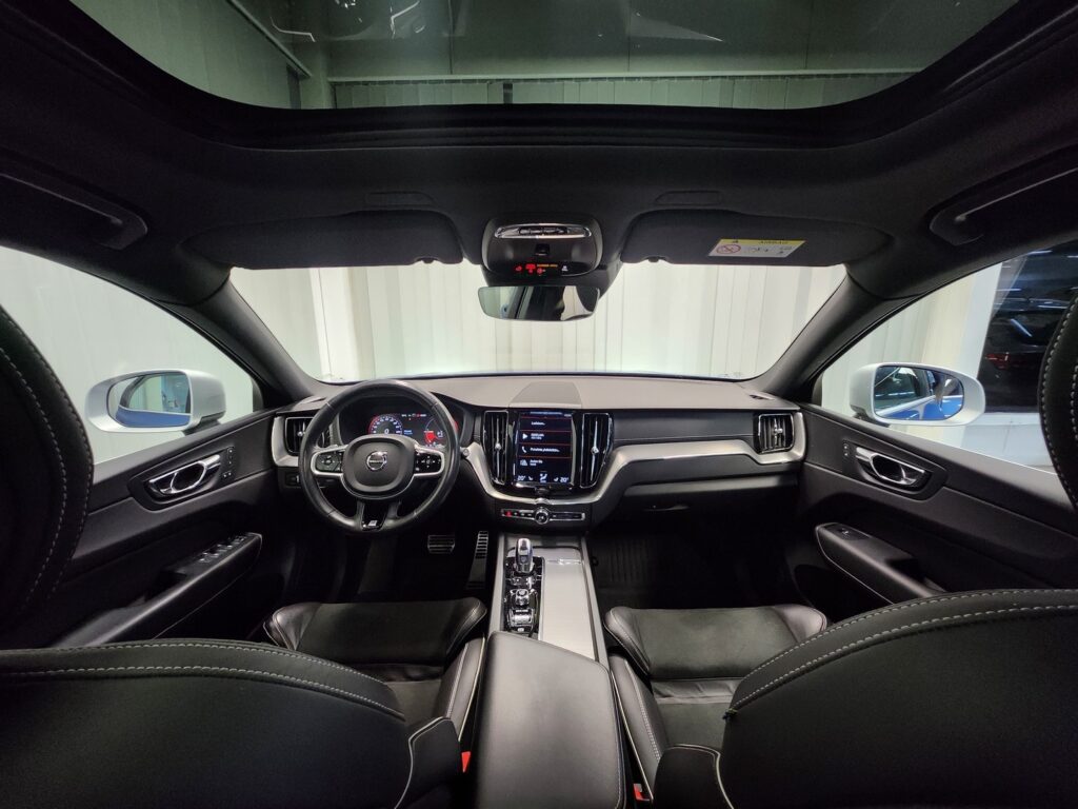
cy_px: 404
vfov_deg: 89.9
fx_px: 405
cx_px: 539
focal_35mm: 13
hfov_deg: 106.2
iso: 320
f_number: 2.2
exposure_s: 1/33.3
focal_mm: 1.74
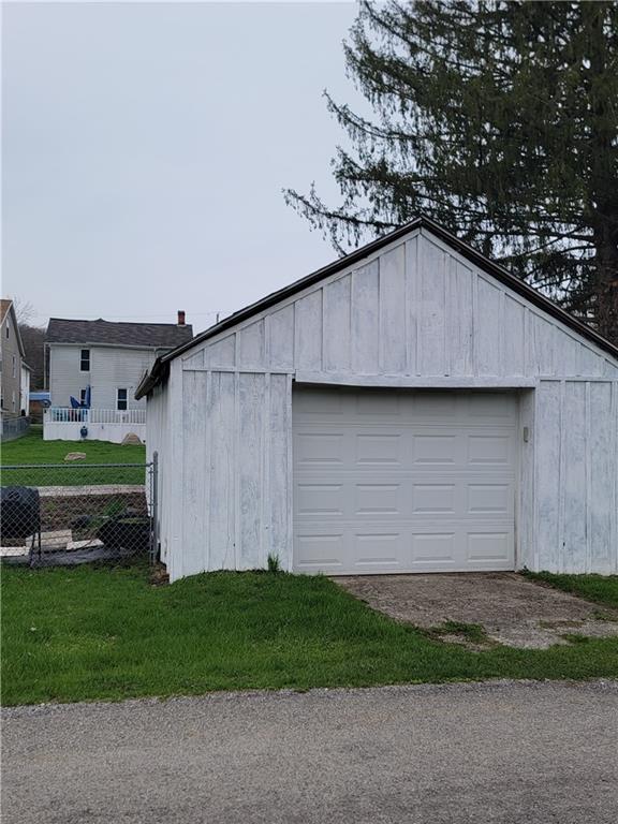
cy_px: 412
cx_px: 309
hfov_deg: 56.8
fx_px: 571
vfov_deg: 71.6
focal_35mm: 24
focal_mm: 6.7
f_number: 1.8
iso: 16
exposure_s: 1/947
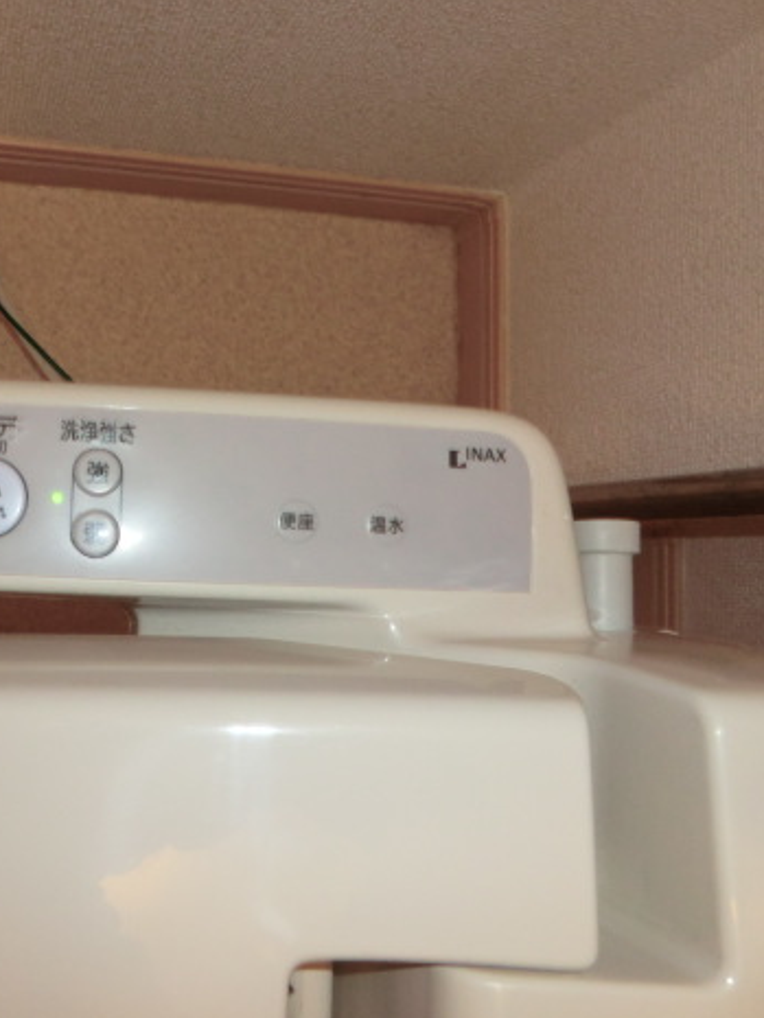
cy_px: 504
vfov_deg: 55.3
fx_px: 971
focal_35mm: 33
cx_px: 177
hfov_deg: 41.5
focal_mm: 4.3
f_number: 3.2
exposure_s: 1/15
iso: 200
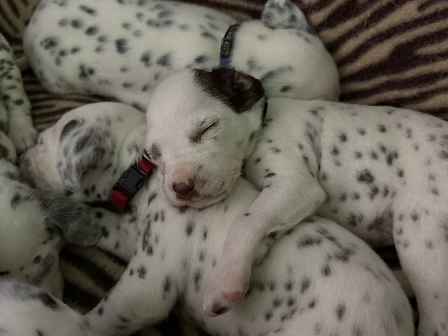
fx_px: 453
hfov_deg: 52.6
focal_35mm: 35
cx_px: 224
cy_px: 168
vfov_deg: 40.7
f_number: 1.78
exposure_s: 1/25
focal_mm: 6.76
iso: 800
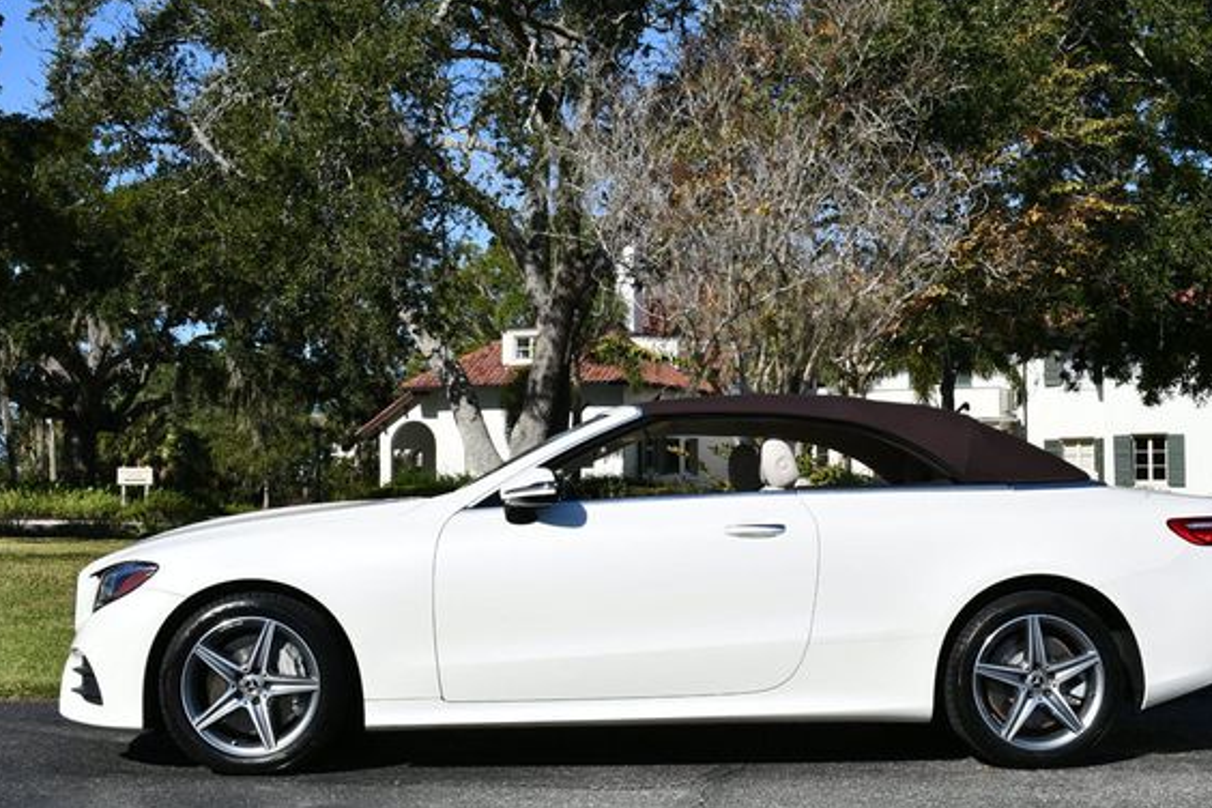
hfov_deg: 39.6
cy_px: 400
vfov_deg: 27.0
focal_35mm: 50
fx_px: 1683
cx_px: 673
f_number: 9
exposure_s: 1/320
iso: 100
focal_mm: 22
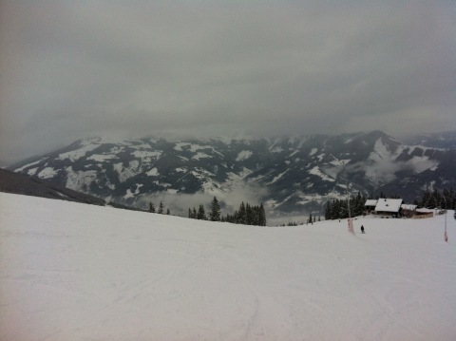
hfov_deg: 52.7
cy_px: 170
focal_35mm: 35
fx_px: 461
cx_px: 228
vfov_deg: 40.6
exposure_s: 1/2320
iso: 80
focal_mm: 3.85
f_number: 2.8
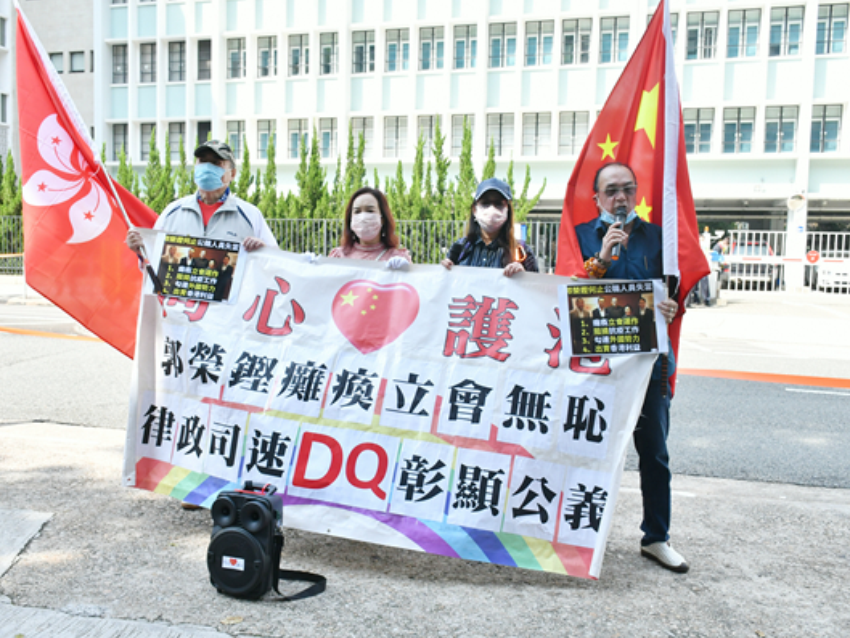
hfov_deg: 51.3
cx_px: 416
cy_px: 320
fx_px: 884
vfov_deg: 39.7
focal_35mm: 36
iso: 800
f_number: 8
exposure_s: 1/640
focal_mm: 22
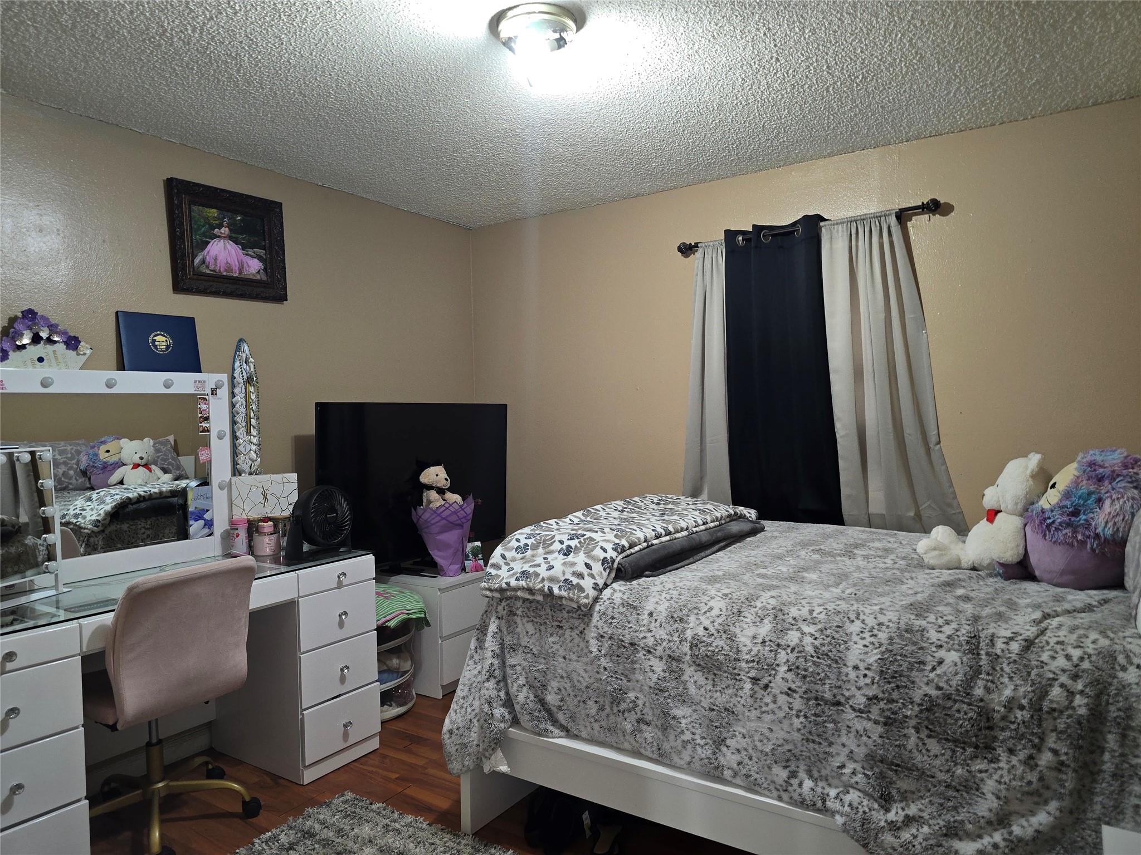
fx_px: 758
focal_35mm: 23
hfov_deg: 73.9
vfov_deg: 58.9
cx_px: 570
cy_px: 428
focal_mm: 6.3
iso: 125
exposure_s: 1/24
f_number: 1.7
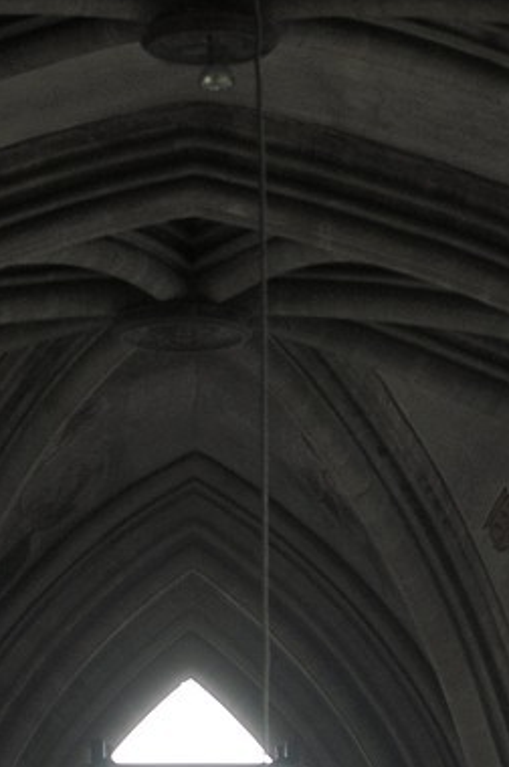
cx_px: 210
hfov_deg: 1.3
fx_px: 22859
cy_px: 1447
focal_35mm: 1074
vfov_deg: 1.9
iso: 100
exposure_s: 1/60
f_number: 3.5
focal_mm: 170
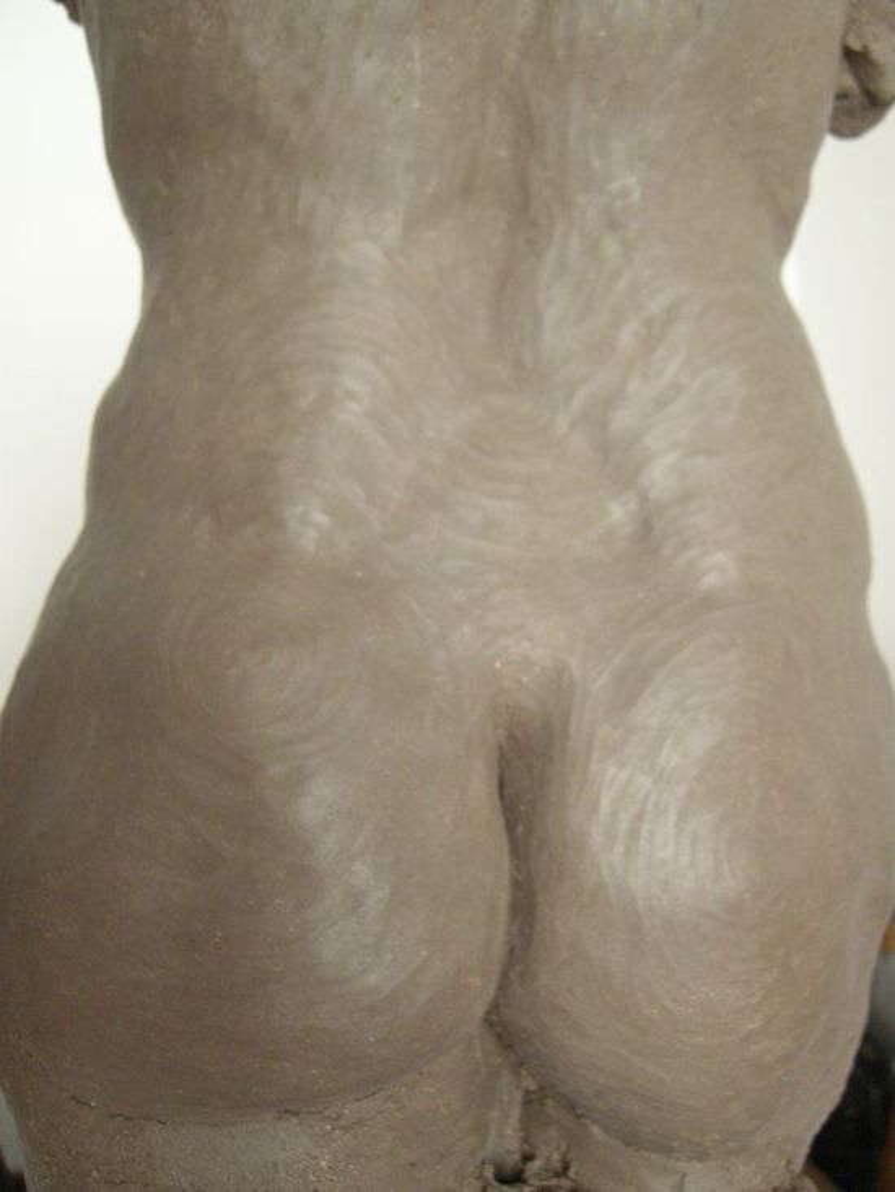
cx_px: 448
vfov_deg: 46.8
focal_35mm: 40
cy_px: 596
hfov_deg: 36.0
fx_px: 1377
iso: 400
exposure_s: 1/38
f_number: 2.9
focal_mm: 8.5
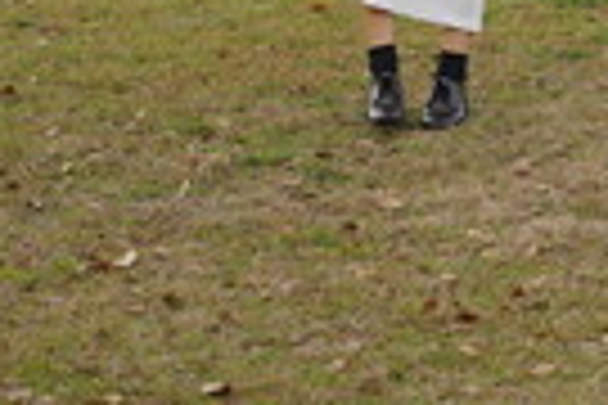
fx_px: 3749
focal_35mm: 222
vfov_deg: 6.0
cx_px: 495
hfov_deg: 9.2
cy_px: -398
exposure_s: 1/250
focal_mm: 47
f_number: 2.8
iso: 100
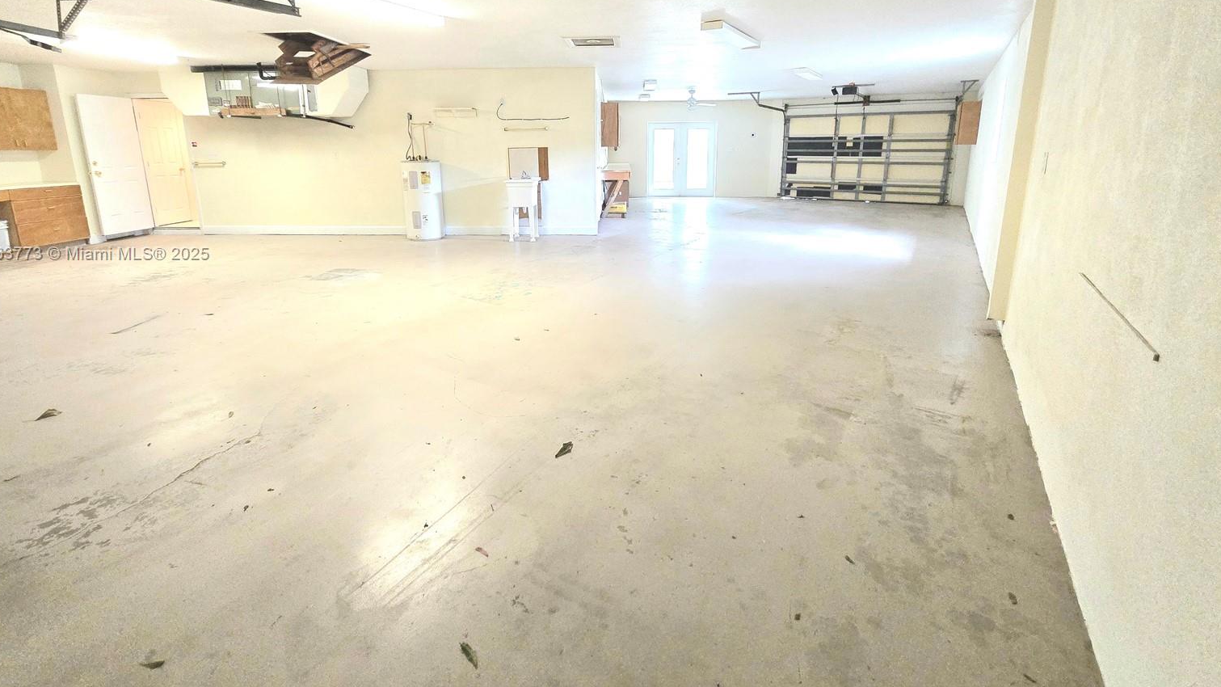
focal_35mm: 15
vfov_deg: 69.3
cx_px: 596
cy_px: 255
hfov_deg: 103.0
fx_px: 486
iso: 500
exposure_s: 1/60.2
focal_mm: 2.2
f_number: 2.2
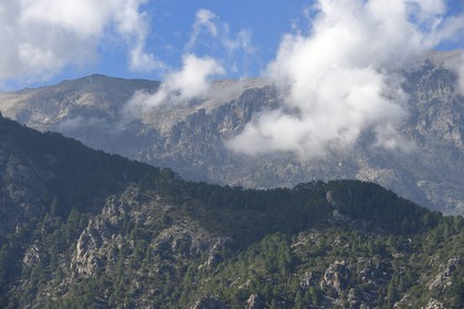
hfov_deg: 12.8
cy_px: 154
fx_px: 2062
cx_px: 232
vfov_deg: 8.6
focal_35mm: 160
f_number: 11
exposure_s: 1/320
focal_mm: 160
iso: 200
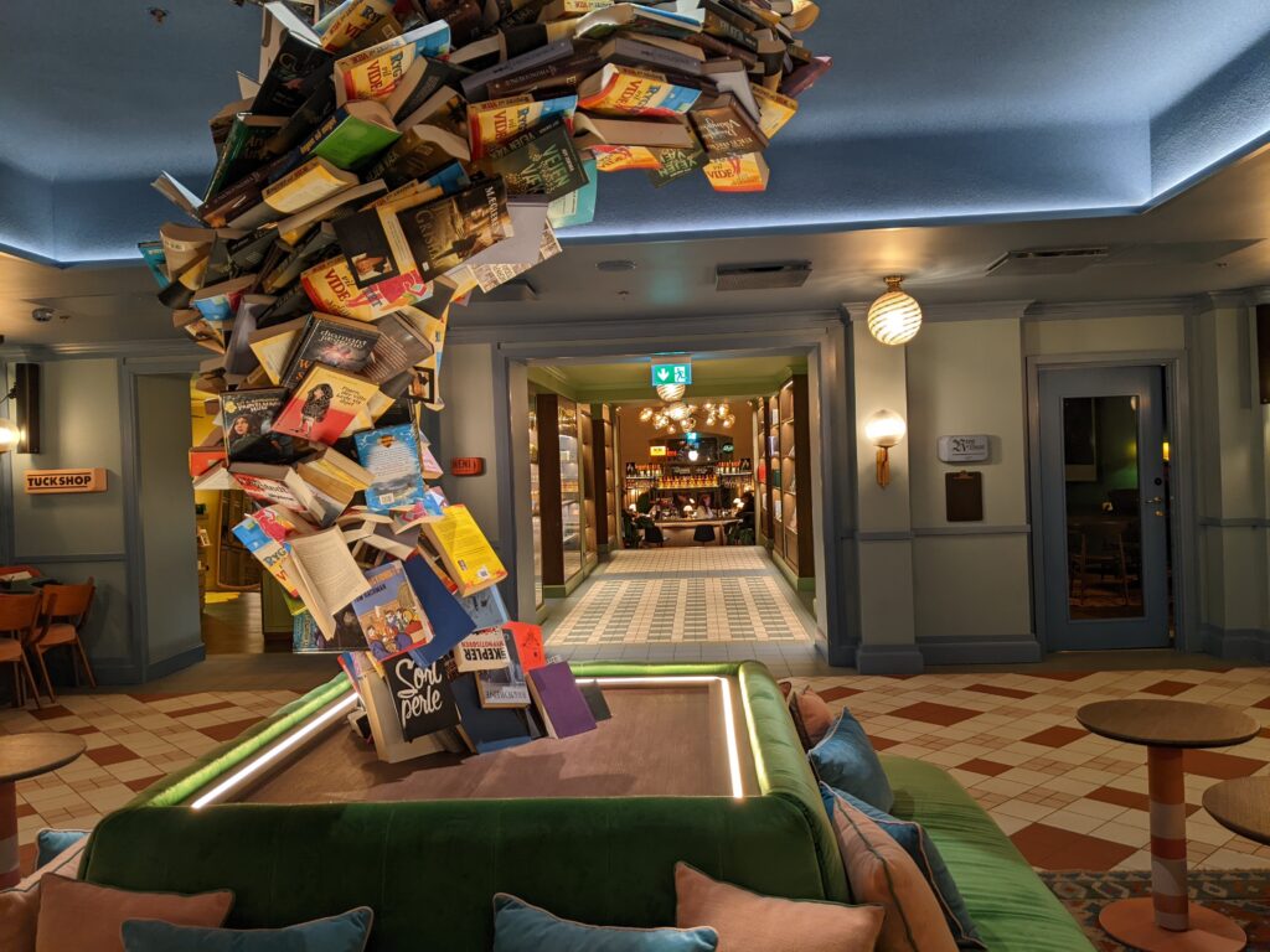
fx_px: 991
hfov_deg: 65.3
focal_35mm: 27
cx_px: 635
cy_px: 476
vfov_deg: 51.4
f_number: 1.8
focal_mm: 4.44
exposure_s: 1/25
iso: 88
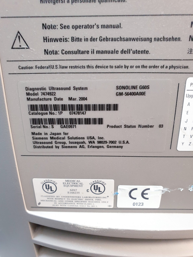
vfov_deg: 67.3
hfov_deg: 53.1
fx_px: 193
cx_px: 96
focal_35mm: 26
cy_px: 128
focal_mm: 4.3
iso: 320
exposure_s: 1/33
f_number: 2.4
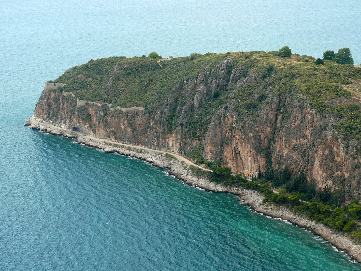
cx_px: 180
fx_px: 1116
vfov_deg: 13.8
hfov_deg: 18.4
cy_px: 136
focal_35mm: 107
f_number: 4
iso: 100
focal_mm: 20.3
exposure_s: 1/200
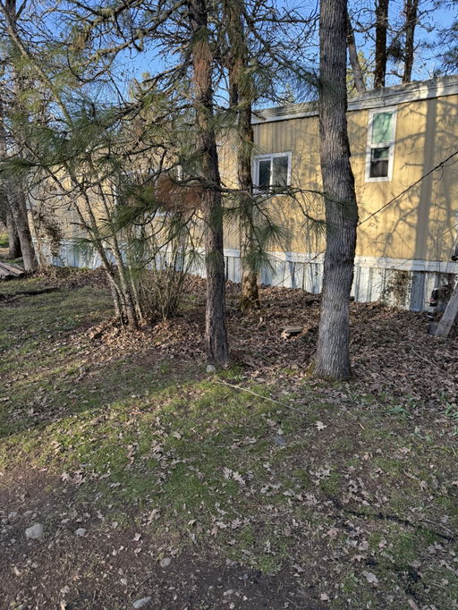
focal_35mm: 24
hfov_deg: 56.8
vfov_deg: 71.6
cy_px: 305
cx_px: 229
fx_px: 423
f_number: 1.78
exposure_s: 1/584
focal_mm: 6.76
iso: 100
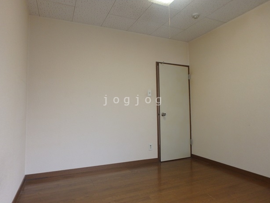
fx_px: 172
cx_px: 133
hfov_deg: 76.4
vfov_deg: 61.1
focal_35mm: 22
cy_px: 100
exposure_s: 1/30
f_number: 3.5
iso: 200
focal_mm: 3.7
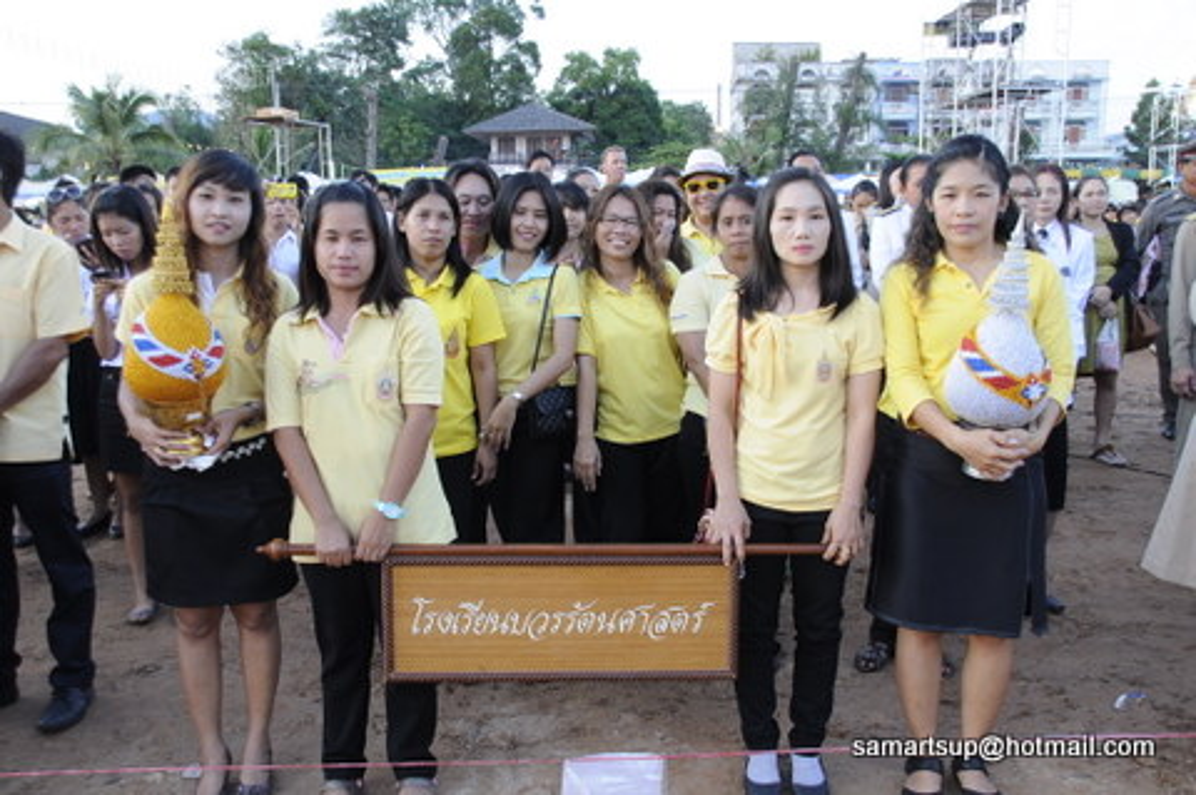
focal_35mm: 33
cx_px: 598
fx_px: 1095
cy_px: 398
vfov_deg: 39.9
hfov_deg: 57.3
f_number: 5.6
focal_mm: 22
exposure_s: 1/25
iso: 500
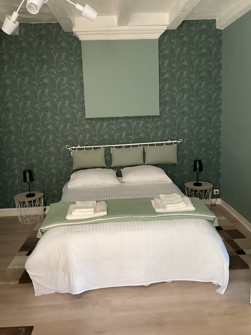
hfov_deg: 48.2
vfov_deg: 61.7
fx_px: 280
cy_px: 168
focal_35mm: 29
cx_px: 126
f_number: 1.8
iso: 160
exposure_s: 1/60
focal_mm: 3
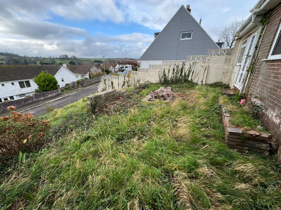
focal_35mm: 14
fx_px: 114
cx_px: 140
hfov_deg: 102.1
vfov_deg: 85.7
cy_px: 105
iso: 40
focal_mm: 2.22
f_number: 2.2
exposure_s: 1/259
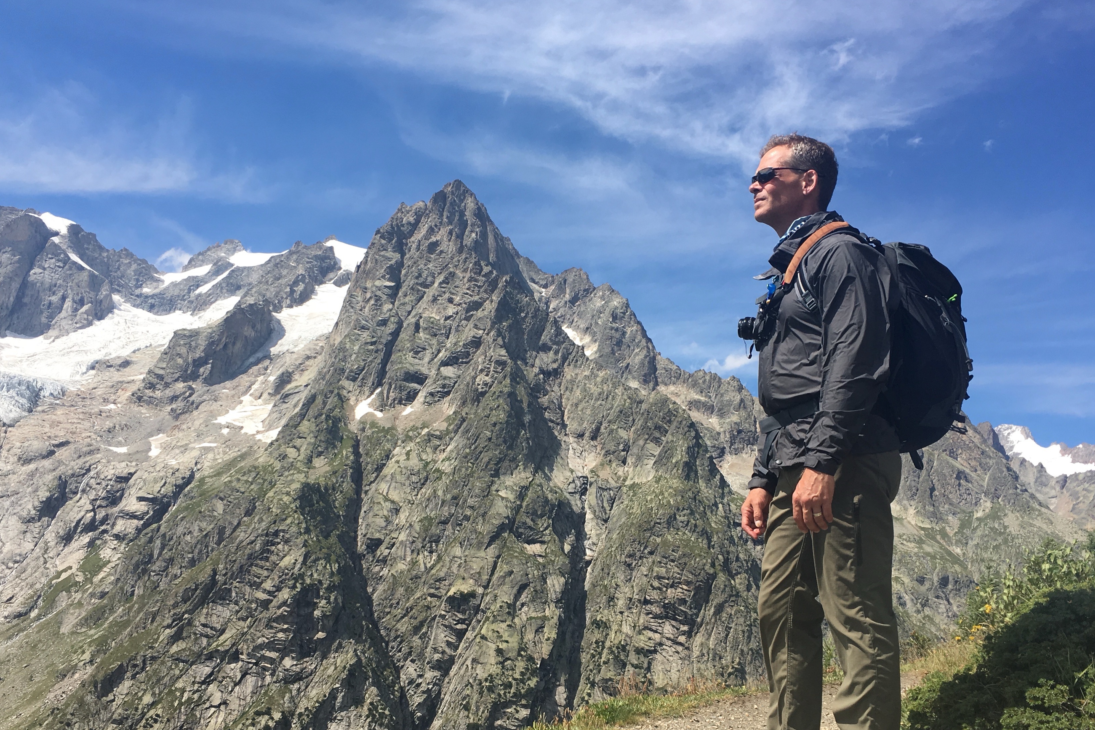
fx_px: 1125
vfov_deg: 35.8
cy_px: 428
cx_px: 568
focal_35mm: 37
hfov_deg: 51.9
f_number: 2.2
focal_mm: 4.15
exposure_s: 1/1350
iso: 25
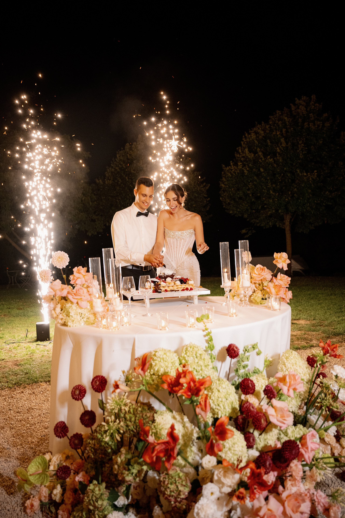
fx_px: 395
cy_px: 259
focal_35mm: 28
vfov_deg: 66.4
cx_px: 172
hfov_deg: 47.2
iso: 2000
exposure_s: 1/200
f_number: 2.8
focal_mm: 27.5
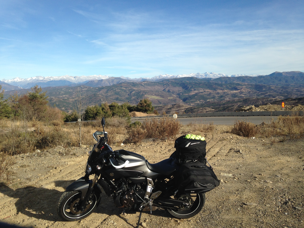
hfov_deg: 55.4
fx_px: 290
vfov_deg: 42.9
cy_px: 114
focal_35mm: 33
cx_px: 152
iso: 50
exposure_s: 1/1550
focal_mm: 4.12
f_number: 2.4
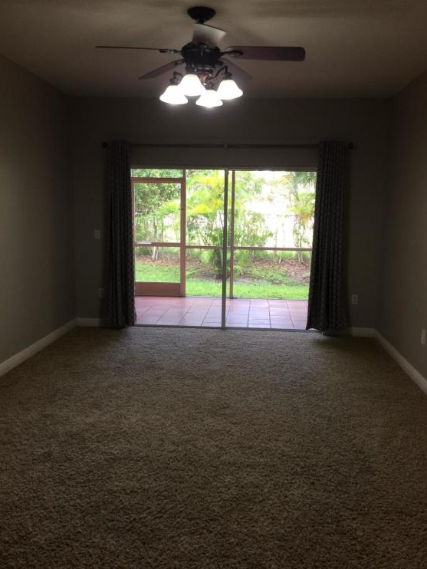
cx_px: 217
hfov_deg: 46.8
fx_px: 493
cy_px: 289
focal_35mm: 30
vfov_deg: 59.9
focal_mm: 4.15
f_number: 2.2
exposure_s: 1/40
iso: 40
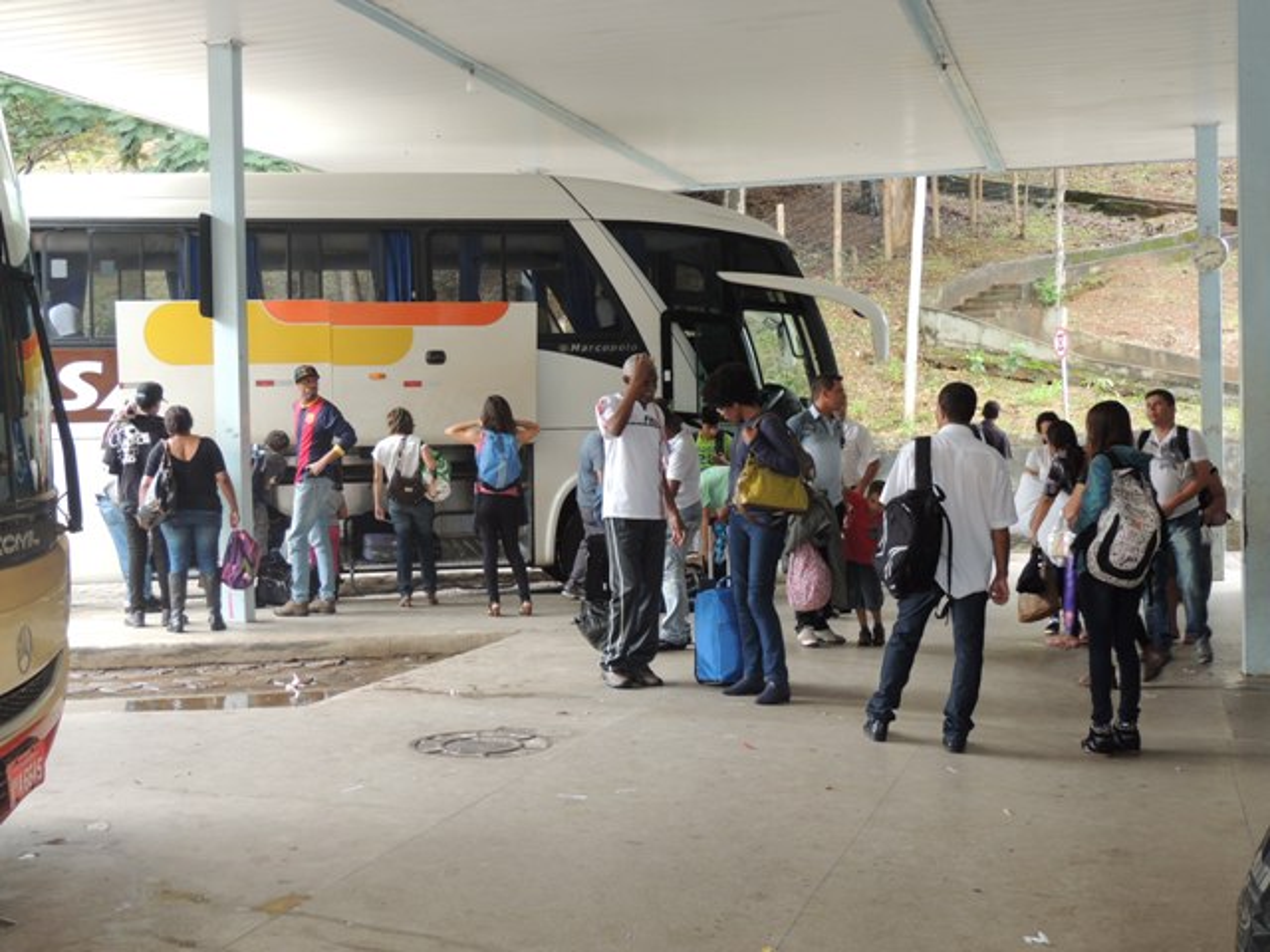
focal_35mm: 43
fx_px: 1578
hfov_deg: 43.9
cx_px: 635
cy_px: 476
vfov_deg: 33.6
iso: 140
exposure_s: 1/50
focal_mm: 7.6
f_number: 3.4
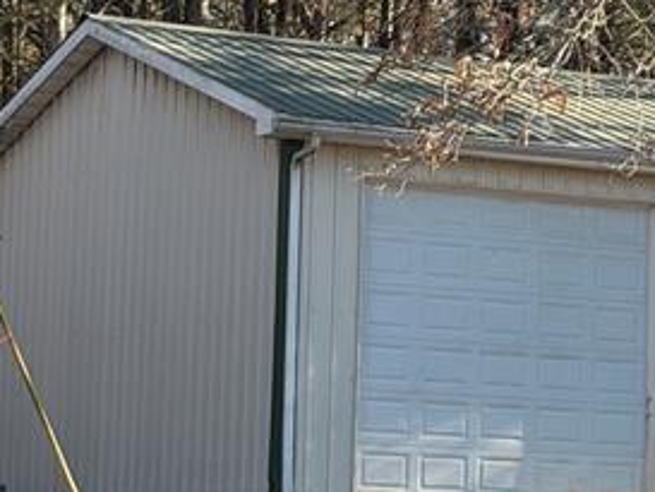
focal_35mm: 180
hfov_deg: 11.0
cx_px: 453
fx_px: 3407
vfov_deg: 8.3
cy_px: 247
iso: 64
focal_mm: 6.76
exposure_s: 1/875
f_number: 1.78
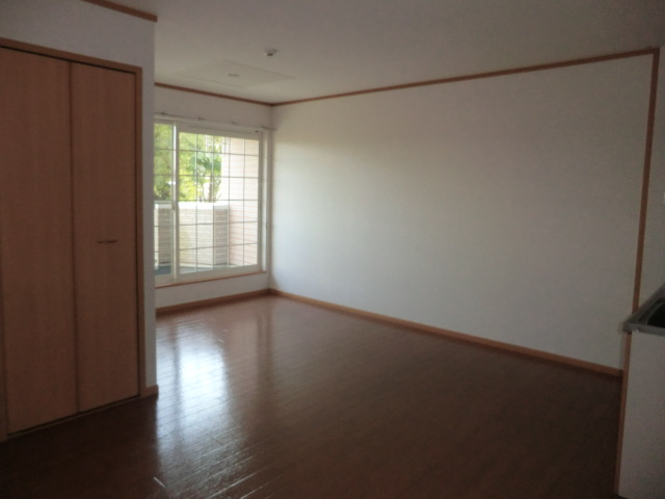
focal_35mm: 24
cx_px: 332
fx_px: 461
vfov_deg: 56.8
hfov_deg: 71.6
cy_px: 250
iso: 250
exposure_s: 1/60
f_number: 3.2
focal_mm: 4.3
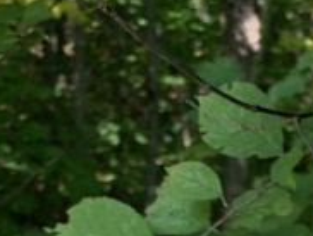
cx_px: 475
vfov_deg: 11.4
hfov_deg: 15.8
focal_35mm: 114
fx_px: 1032
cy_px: 512
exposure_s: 1/188
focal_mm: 4.25
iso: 25
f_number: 1.8
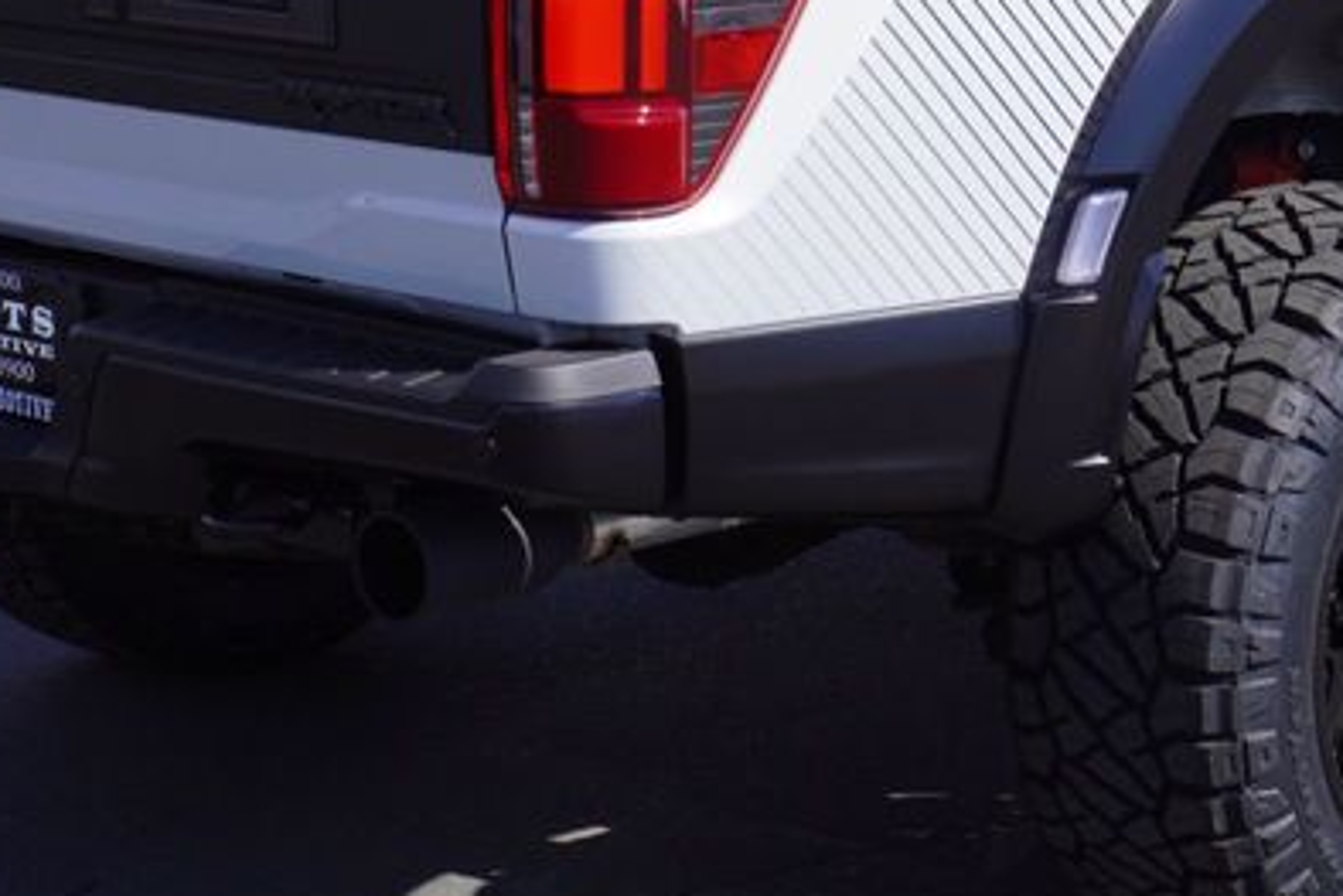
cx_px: 1046
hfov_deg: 19.2
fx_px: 3930
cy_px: 204
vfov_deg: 13.0
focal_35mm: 105
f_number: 11
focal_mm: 27
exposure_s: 1/160
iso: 100
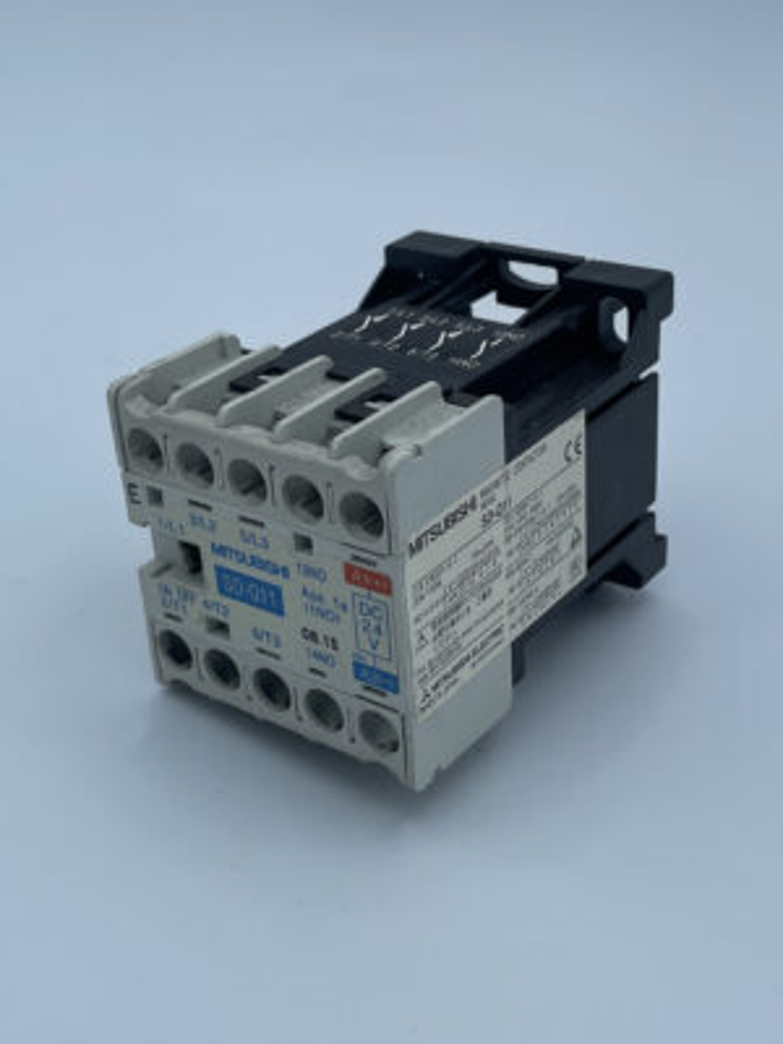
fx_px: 784
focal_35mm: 26
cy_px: 522
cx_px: 392
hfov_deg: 53.1
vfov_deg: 67.3
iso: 32
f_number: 1.6
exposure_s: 1/2451
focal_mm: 4.2
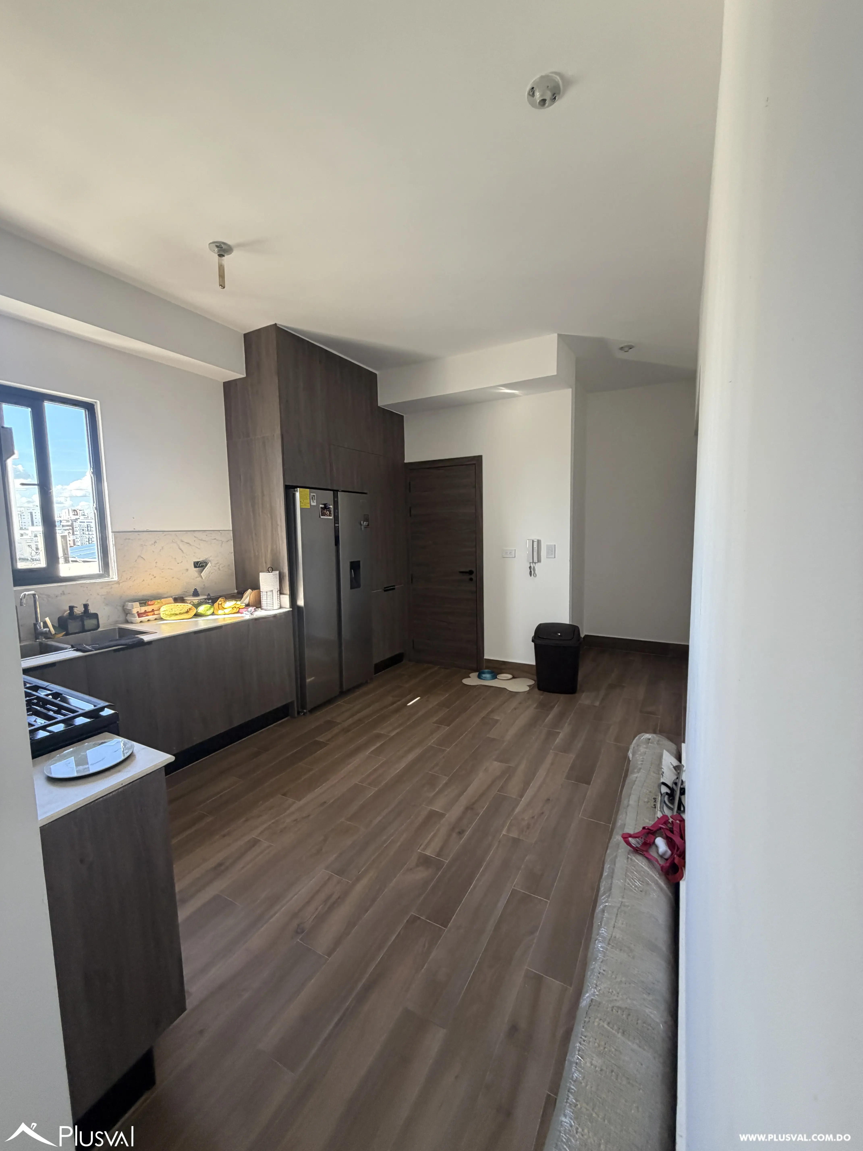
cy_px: 576
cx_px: 432
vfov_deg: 102.1
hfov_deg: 85.7
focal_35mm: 14
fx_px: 465
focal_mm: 2.22
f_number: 2.2
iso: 320
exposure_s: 1/121
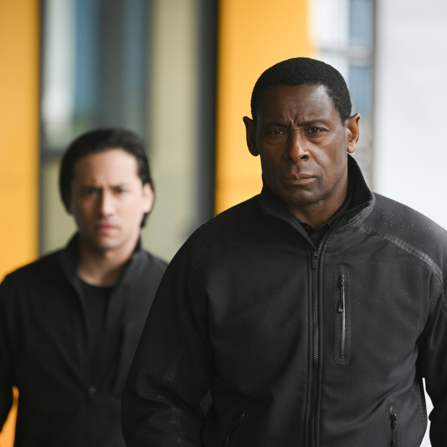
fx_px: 3185
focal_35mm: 218
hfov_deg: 8.0
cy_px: 224
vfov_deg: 8.0
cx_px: 227
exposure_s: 1/250
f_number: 2.8
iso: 2000
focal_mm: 170
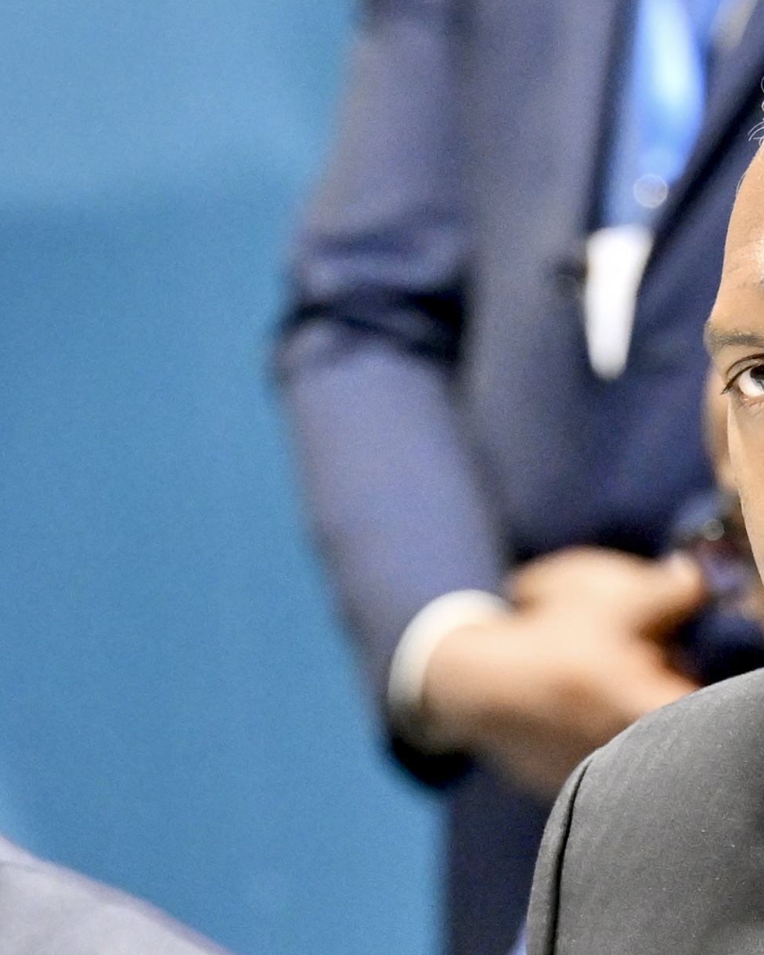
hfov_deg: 2.7
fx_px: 16260
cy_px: 788
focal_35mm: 575
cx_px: 581
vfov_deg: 3.4
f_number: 4
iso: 2000
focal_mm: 200
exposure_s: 1/160
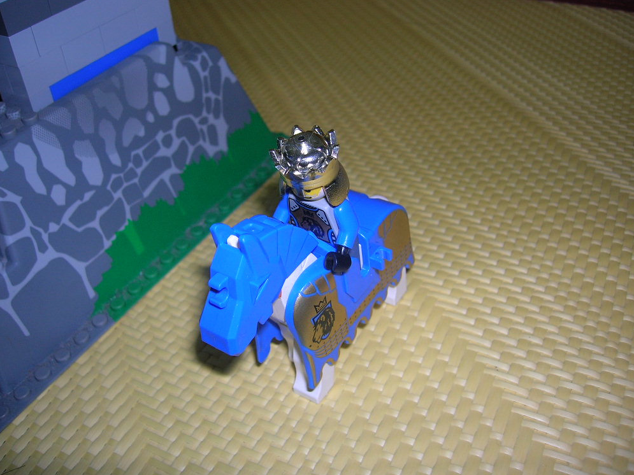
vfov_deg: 40.7
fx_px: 641
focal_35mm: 35
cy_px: 231
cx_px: 315
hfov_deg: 52.6
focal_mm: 5.7
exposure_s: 1/60.1
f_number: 2.9
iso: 50
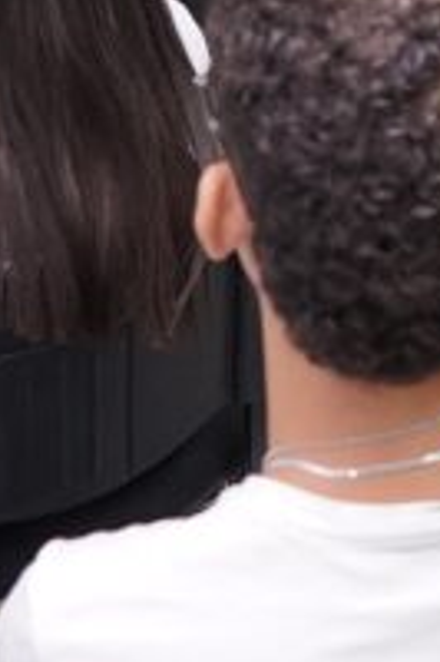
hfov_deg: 10.8
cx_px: 595
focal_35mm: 123
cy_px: -266
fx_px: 2259
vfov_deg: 15.6
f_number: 4
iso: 1000
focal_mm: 24
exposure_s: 1/125
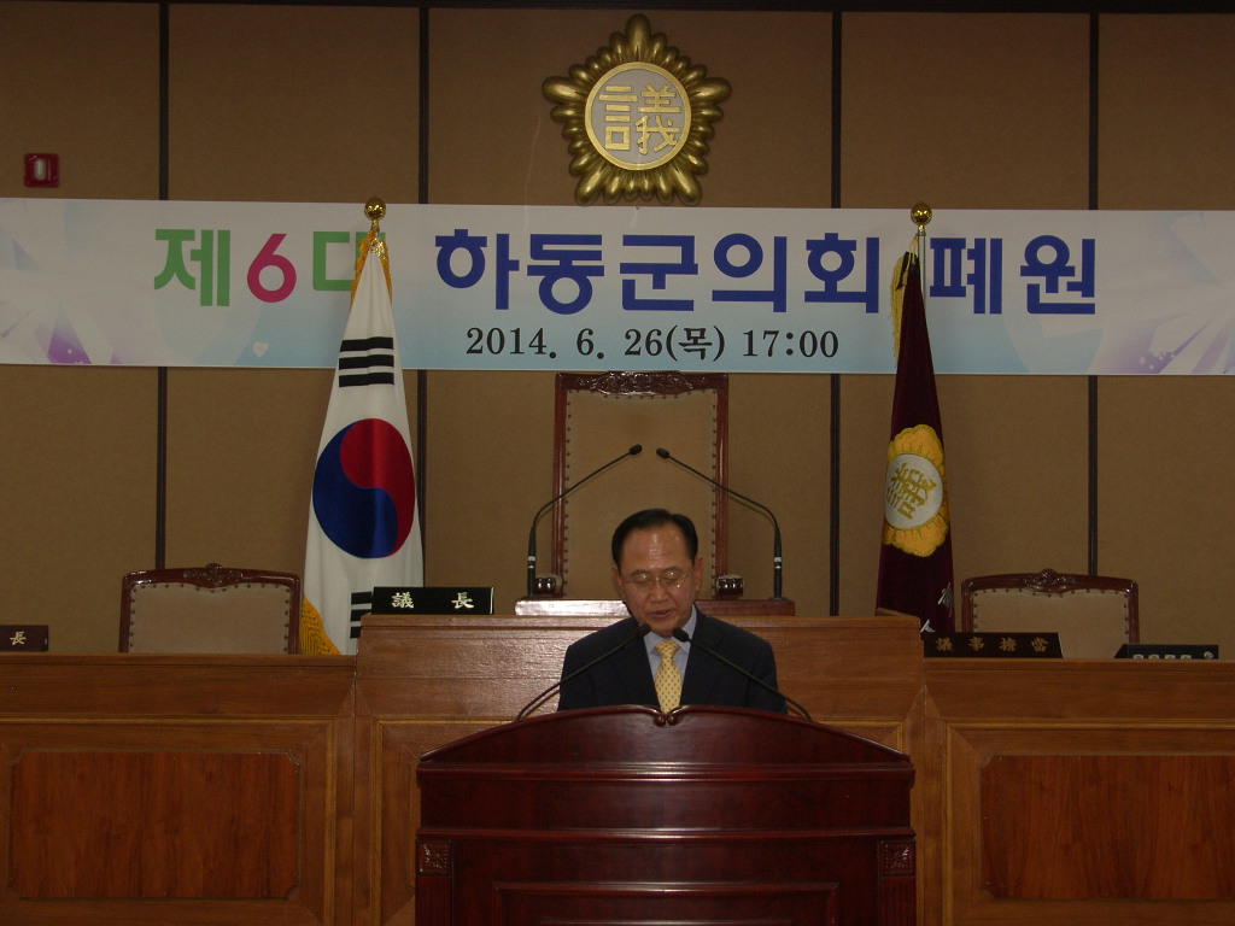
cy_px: 463
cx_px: 618
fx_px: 2497
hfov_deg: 27.8
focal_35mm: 70
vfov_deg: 21.0
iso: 100
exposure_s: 1/60
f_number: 3.2
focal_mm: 18
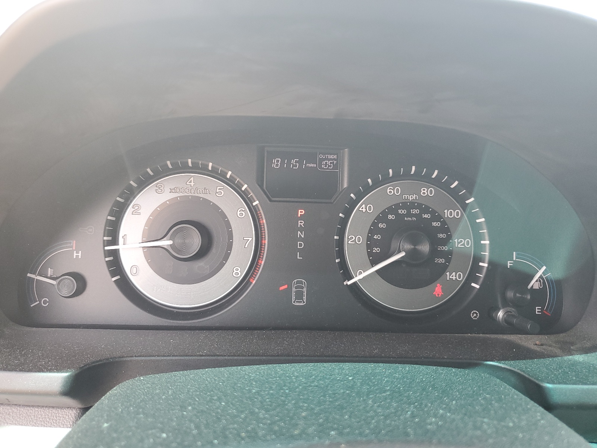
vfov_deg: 53.1
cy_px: 224
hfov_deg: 67.3
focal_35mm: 26
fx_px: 448
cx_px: 298
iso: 75
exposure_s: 1/120
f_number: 1.5
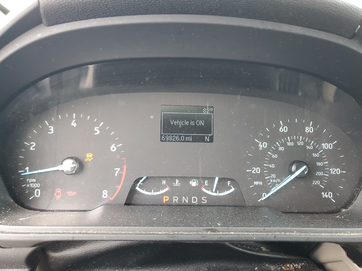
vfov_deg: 53.1
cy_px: 136
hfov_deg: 67.3
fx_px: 272
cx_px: 181
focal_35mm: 26
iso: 73
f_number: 1.5
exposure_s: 1/60.2
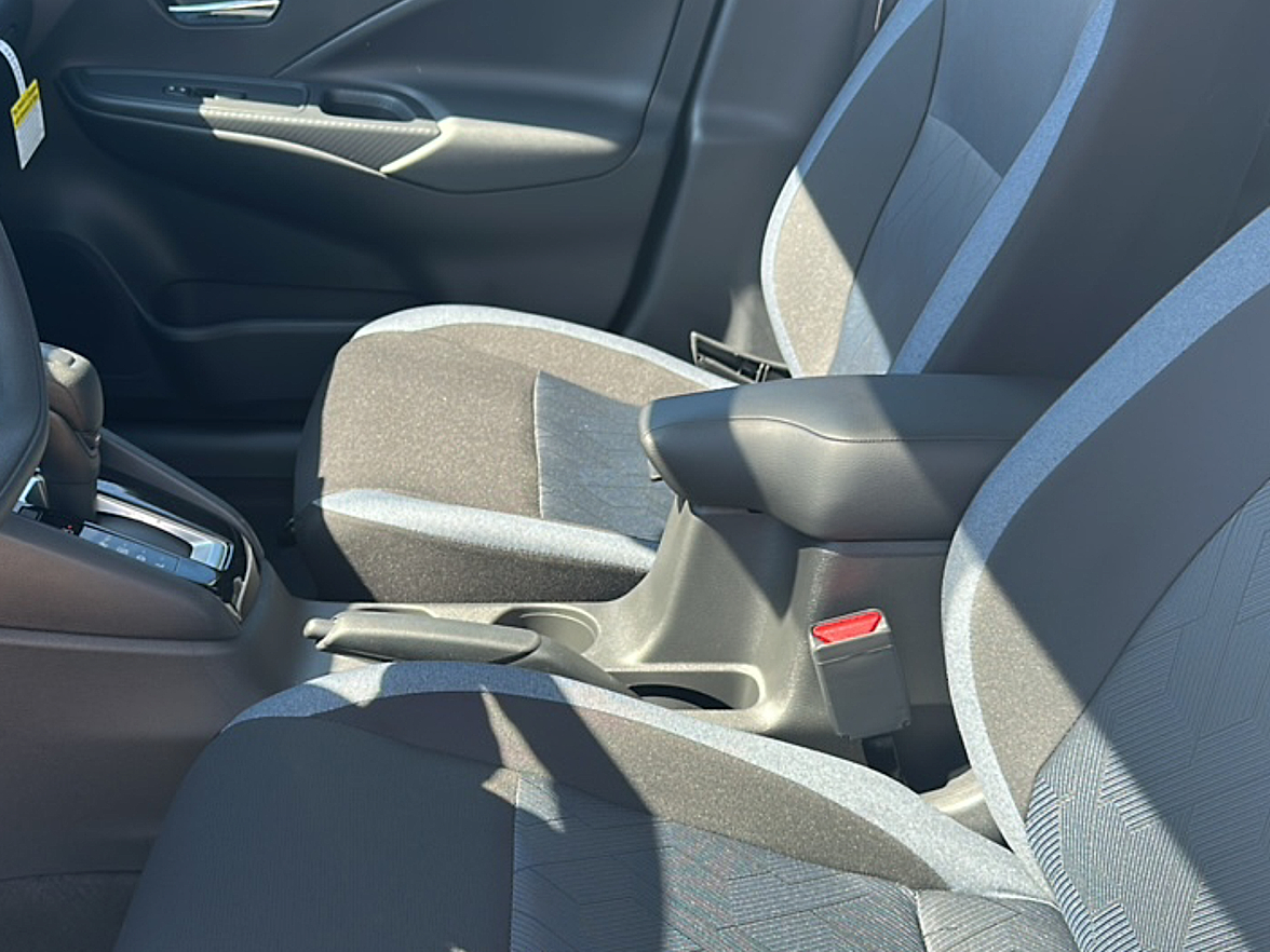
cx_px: 492
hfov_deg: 53.5
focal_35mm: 34
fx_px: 1247
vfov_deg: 41.7
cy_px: 529
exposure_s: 1/380
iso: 125
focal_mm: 6.86
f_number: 1.78
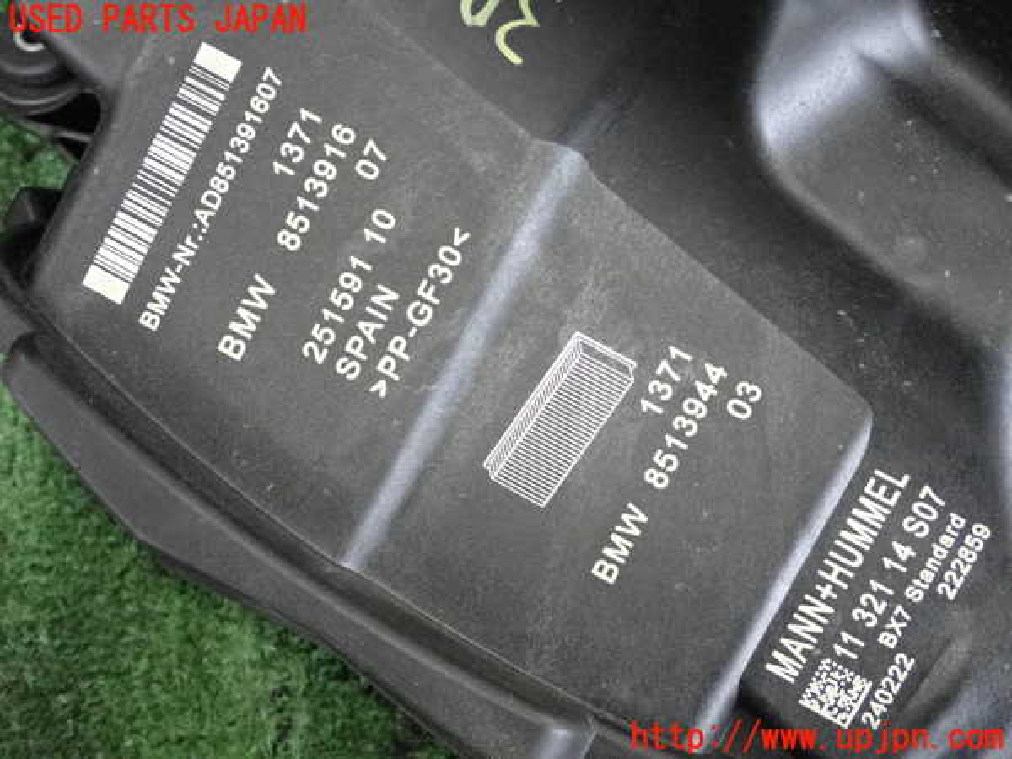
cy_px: 380
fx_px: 1374
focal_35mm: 47
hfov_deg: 40.4
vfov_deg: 30.9
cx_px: 506
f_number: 3.1
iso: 2500
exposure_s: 1/125
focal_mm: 8.4
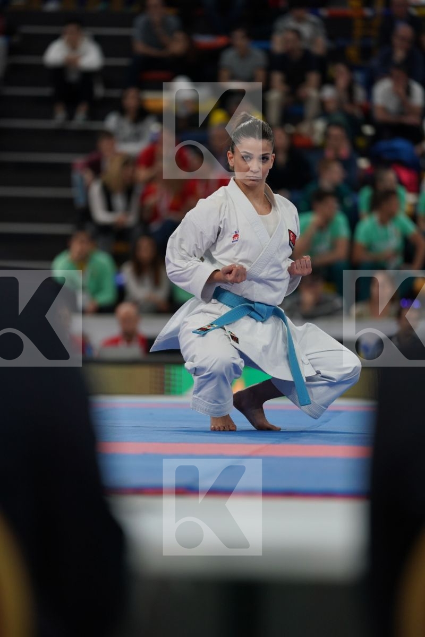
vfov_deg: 10.3
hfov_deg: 6.9
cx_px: 212
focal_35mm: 200
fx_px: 3541
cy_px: 318
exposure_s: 1/500
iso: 800
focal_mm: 200
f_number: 2.8
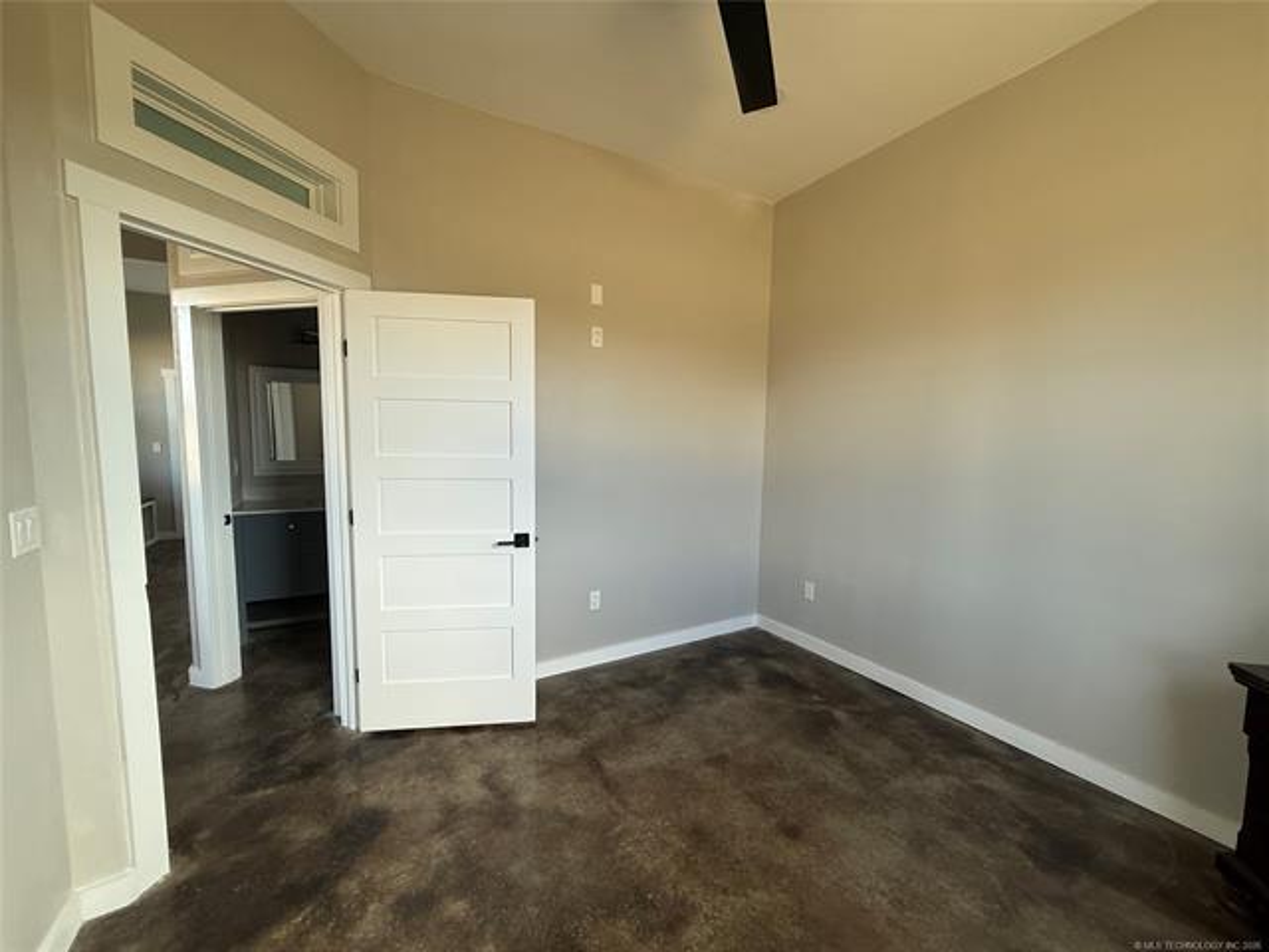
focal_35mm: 14
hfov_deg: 102.1
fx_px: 513
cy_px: 476
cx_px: 634
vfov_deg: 85.7
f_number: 2.2
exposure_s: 1/99
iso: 160
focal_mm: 2.22
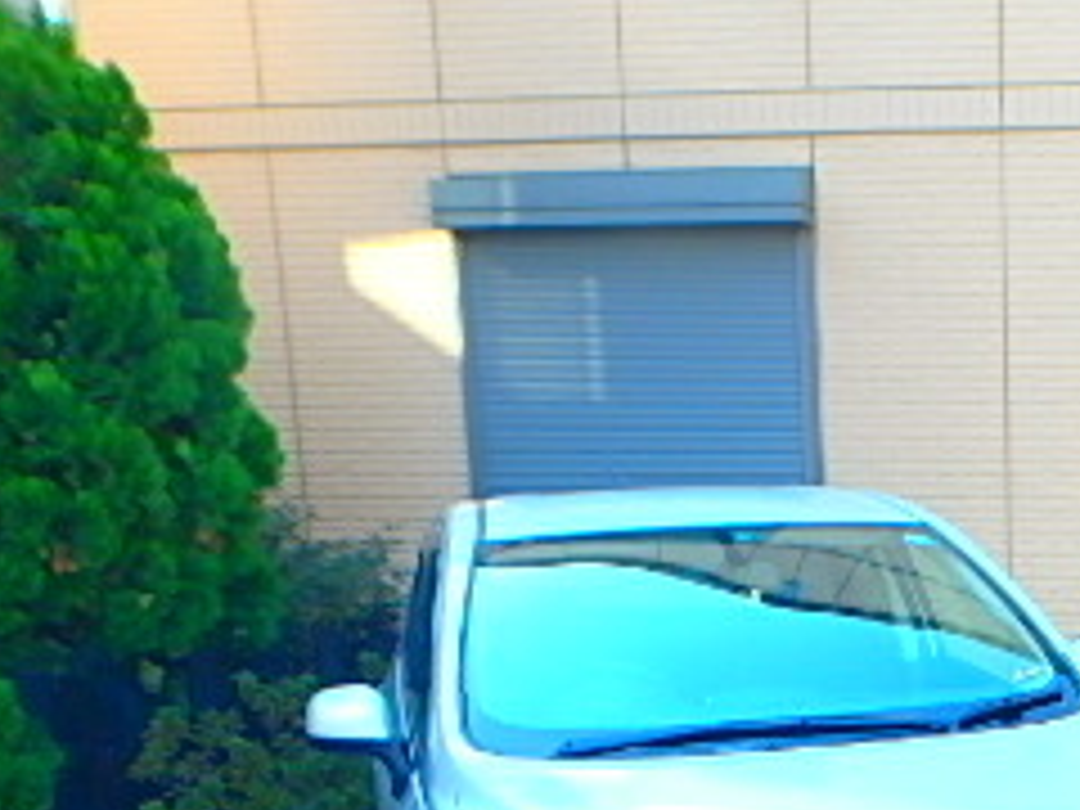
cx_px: 1152
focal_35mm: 56
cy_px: 986
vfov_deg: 23.7
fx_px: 1747
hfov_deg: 31.0
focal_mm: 3.7
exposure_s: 1/80
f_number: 3.5
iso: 125
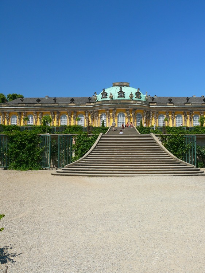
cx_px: 102
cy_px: 136
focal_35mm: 35
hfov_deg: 40.7
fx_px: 277
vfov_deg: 52.6
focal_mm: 7.4
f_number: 5.6
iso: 100
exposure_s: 1/250
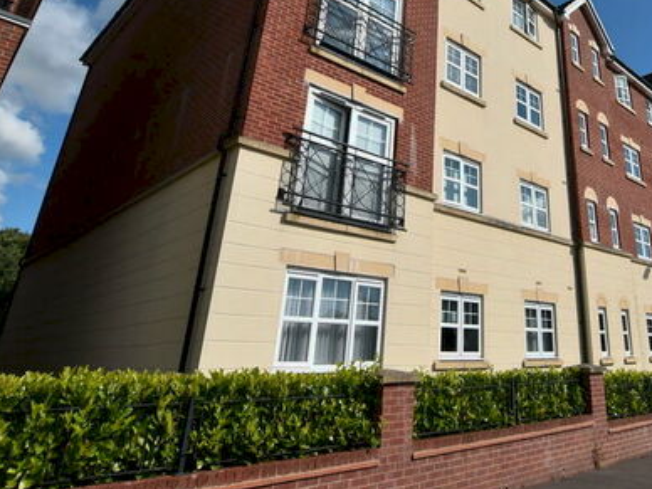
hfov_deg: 63.1
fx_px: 490
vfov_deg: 50.5
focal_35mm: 26
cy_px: 112
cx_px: 494
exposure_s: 1/320
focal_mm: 10
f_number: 9
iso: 100
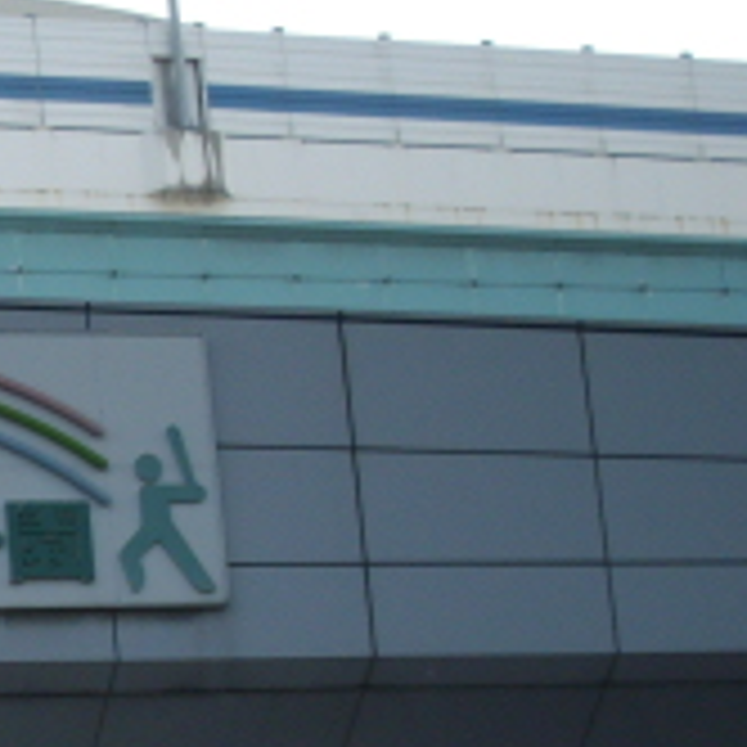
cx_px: -405
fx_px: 3076
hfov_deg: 13.0
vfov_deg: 13.8
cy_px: 572
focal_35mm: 126
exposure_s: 1/160
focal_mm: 6.2
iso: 80
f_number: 5.6
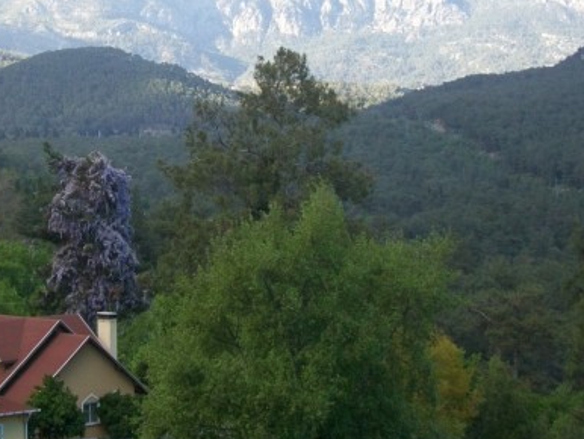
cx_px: 148
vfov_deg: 16.0
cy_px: 111
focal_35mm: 92
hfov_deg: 21.1
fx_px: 1553
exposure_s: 1/160
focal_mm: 9.5
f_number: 3.4
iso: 64
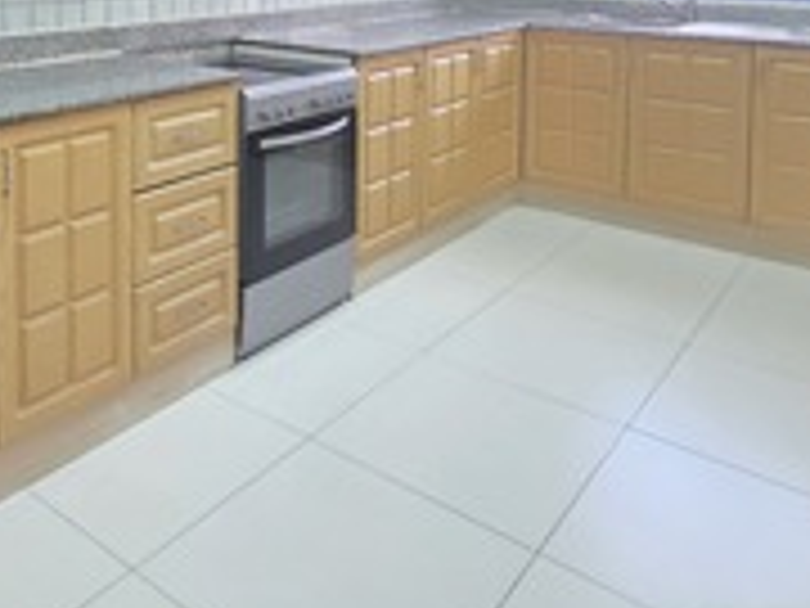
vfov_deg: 38.3
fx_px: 772
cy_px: 2
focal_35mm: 33
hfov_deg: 53.9
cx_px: 250
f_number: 1.9
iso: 500
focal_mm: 2.2
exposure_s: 1/50
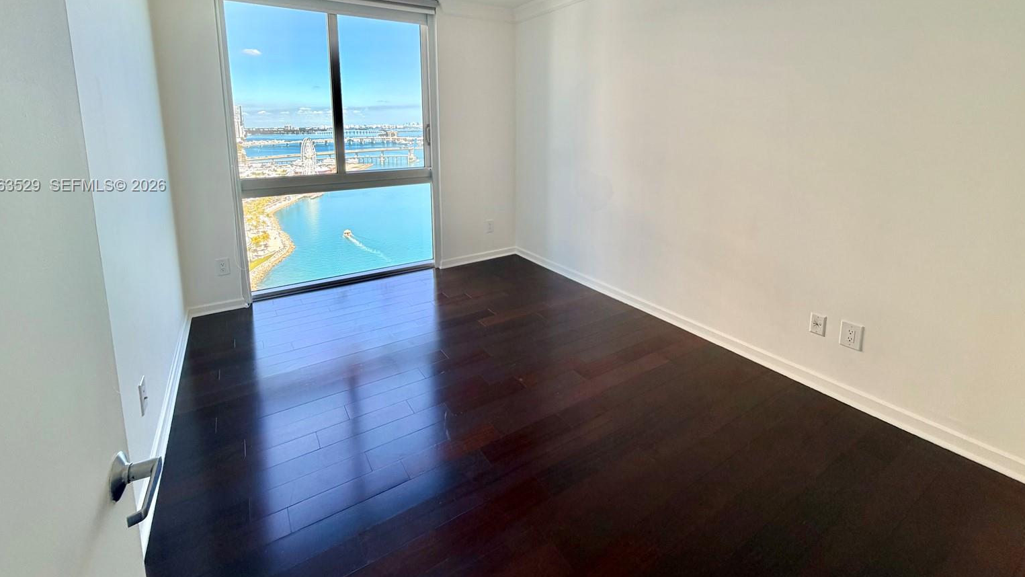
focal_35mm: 16
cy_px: 186
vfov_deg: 65.1
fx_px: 435
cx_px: 494
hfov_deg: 99.3
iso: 50
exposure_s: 1/167
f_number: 2.2
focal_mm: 2.22
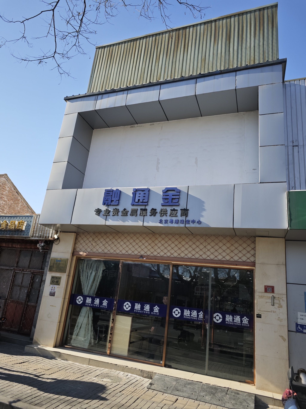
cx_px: 153
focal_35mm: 23
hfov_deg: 58.9
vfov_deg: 73.9
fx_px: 271
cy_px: 204
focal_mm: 6.68
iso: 50
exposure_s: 1/1429
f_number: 1.42
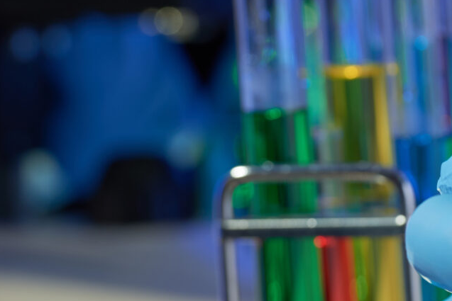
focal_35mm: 804
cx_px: 362
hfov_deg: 2.6
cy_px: -16
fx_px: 10096
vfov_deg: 1.7
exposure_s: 1/125
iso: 71
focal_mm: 200
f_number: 5.6
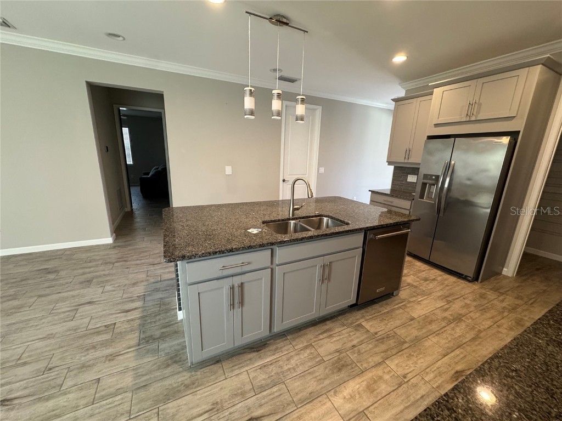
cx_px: 281
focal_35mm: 14
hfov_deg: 102.1
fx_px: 227
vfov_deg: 85.7
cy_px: 210
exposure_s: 1/60
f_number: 2.2
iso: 320
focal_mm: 2.22
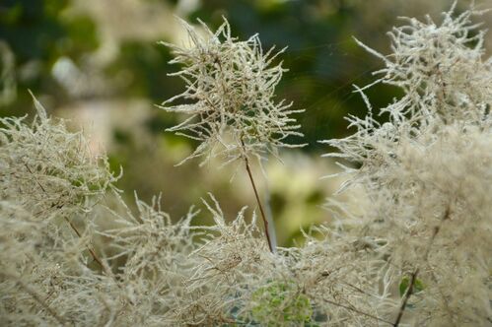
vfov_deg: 7.6
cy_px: 164
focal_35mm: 180
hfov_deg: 11.4
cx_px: 246
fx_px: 2458
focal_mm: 120
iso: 800
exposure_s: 1/320
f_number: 6
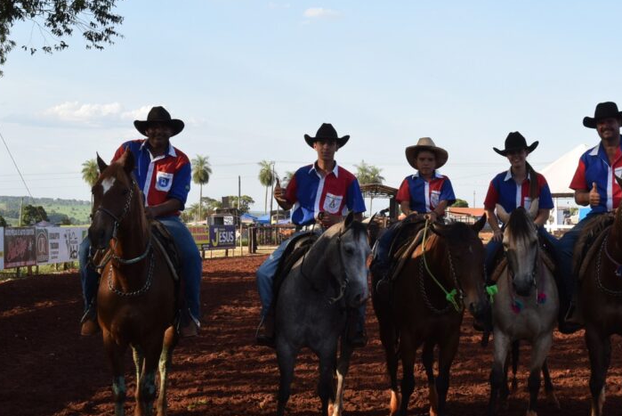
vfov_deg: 21.4
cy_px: 214
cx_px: 388
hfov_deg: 31.4
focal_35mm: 64
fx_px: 1102
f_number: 10
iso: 400
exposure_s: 1/400
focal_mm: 29
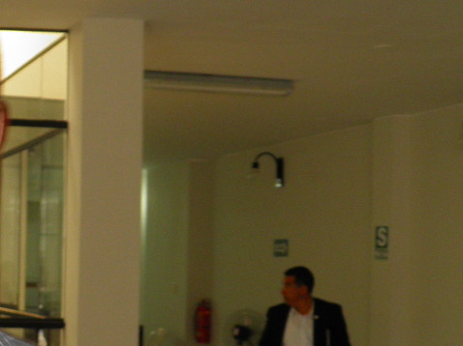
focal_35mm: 75
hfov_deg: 23.1
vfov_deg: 19.5
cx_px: -139
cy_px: 255
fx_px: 1003
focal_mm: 4.9
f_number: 2.8
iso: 100
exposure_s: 1/30
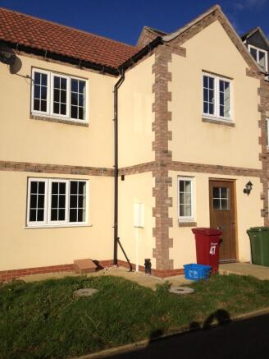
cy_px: 180
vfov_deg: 52.6
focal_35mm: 35
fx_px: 362
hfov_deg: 40.7
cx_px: 134
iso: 50
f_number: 2.4
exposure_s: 1/3247
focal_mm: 4.28
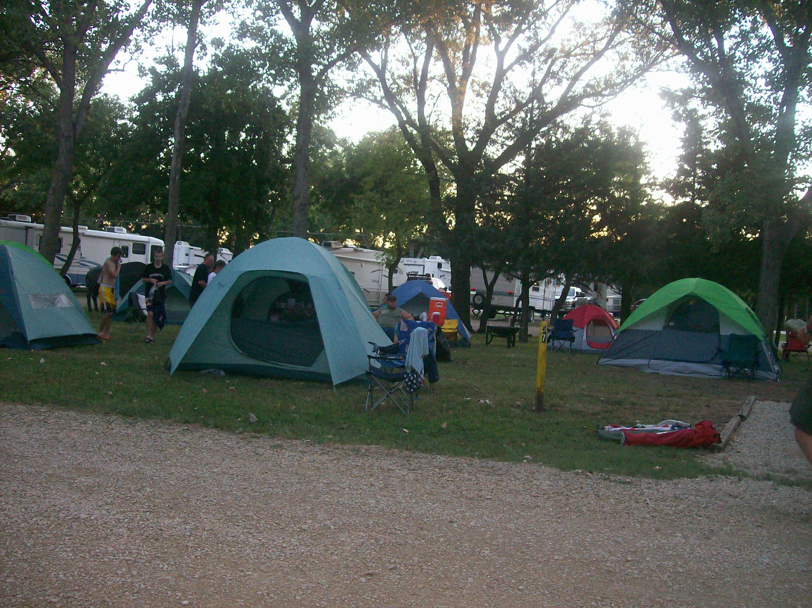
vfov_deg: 39.6
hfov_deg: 51.4
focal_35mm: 36
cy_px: 304
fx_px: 844
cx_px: 406
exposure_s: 1/64
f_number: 2.7
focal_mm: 6
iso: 140
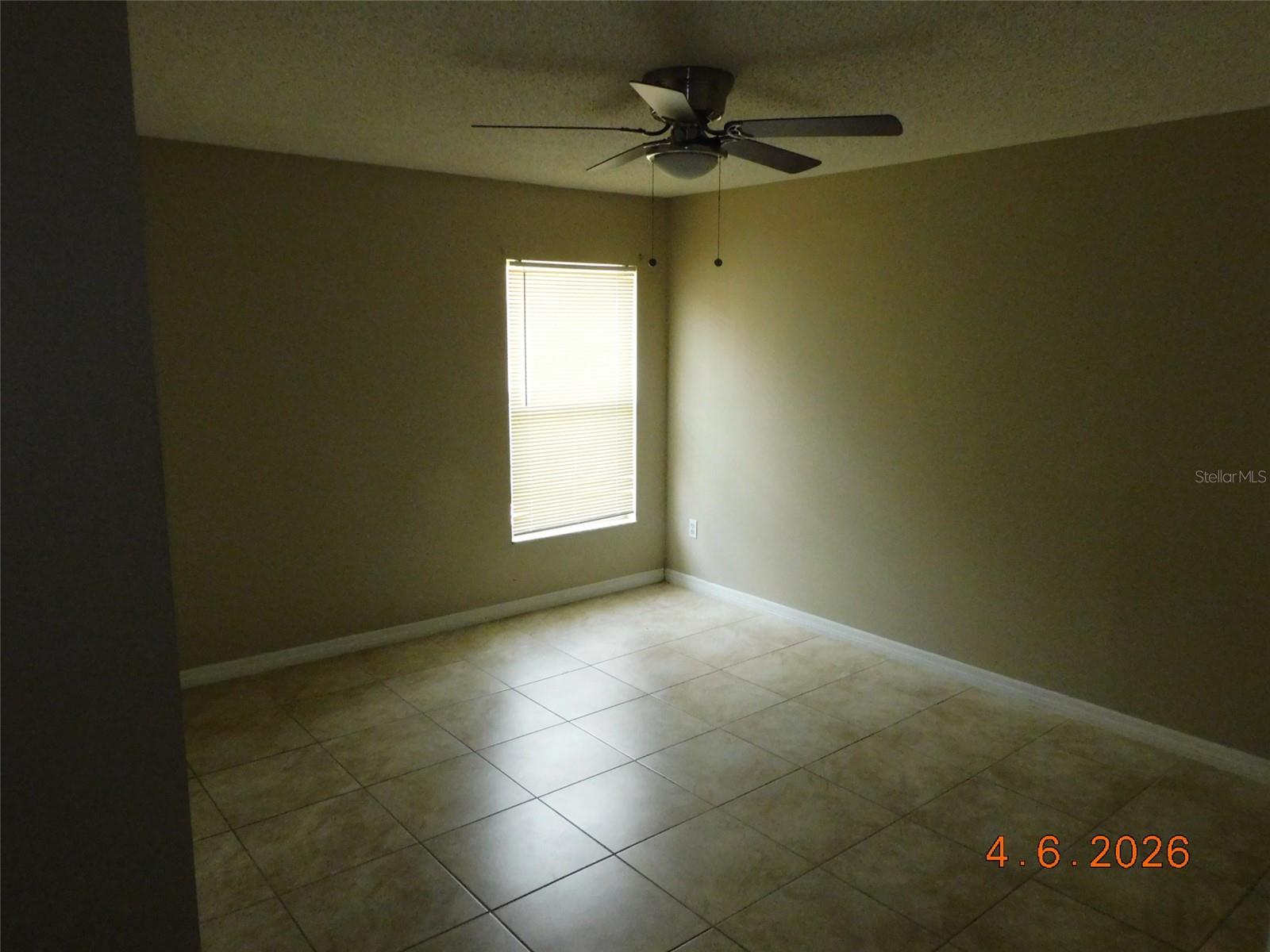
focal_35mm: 24
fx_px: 881
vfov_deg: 56.8
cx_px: 635
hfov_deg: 71.6
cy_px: 476
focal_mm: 4.3
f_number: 3.3
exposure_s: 1/200
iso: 800
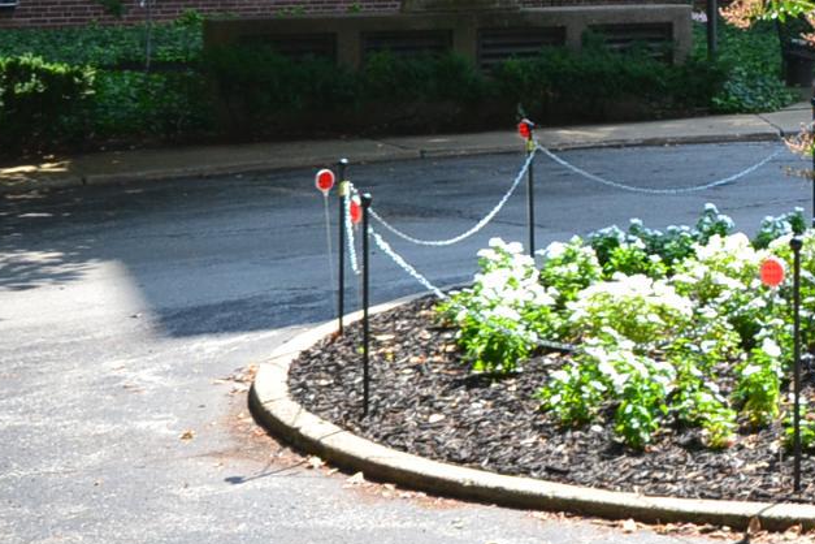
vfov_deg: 13.4
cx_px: 1102
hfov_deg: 19.0
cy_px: -196
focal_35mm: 98
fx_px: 2218
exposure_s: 1/160
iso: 400
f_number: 9
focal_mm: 20
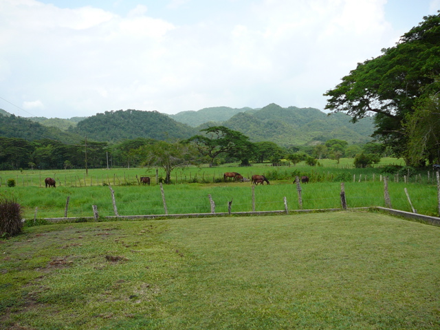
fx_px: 445
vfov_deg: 40.7
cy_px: 165
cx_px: 220
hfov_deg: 52.6
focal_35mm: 35
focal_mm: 5.2
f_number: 2.8
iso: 80
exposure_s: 1/800
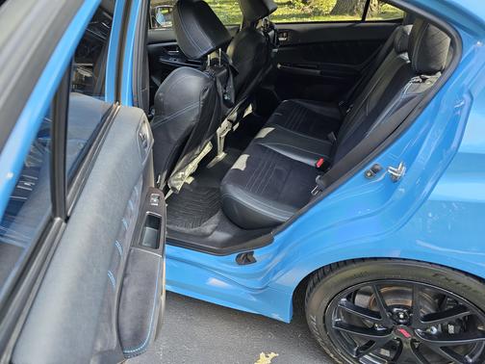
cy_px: 182
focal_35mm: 23
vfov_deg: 58.9
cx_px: 242
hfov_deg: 73.9
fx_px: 322
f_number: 1.7
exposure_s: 1/120
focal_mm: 6.3
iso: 125
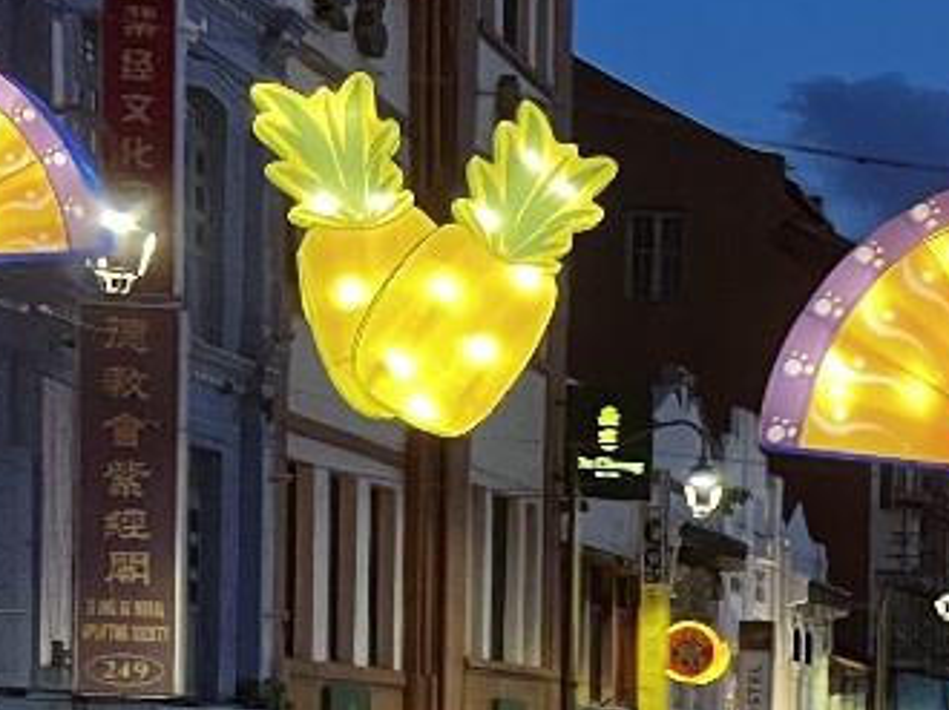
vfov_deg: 14.2
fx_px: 2767
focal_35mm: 101
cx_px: 1636
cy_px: 854
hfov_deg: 16.6
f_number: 1.5
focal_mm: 5.7
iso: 320
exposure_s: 1/50
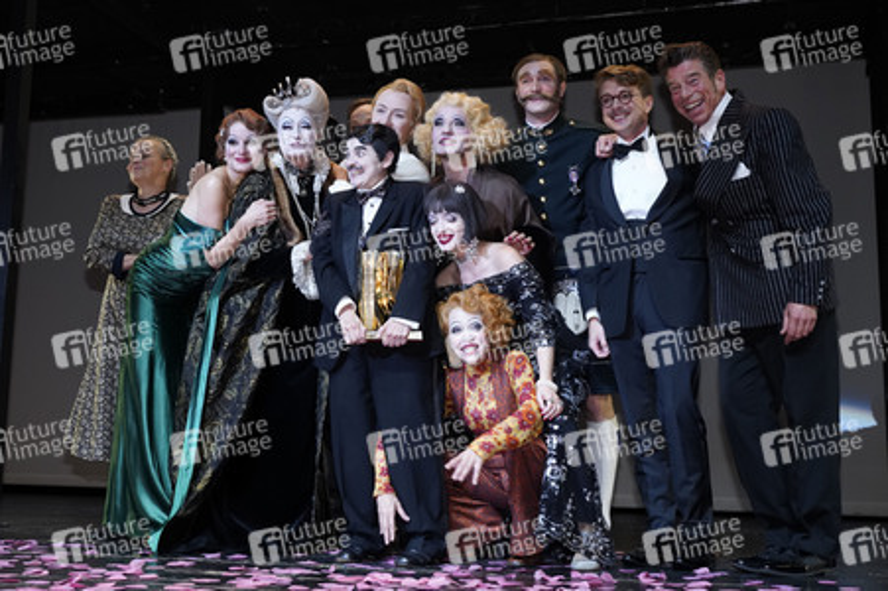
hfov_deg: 49.6
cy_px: 296
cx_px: 444
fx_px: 961
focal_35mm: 39
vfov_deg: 34.2
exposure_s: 1/250
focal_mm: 39
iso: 1600
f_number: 6.3
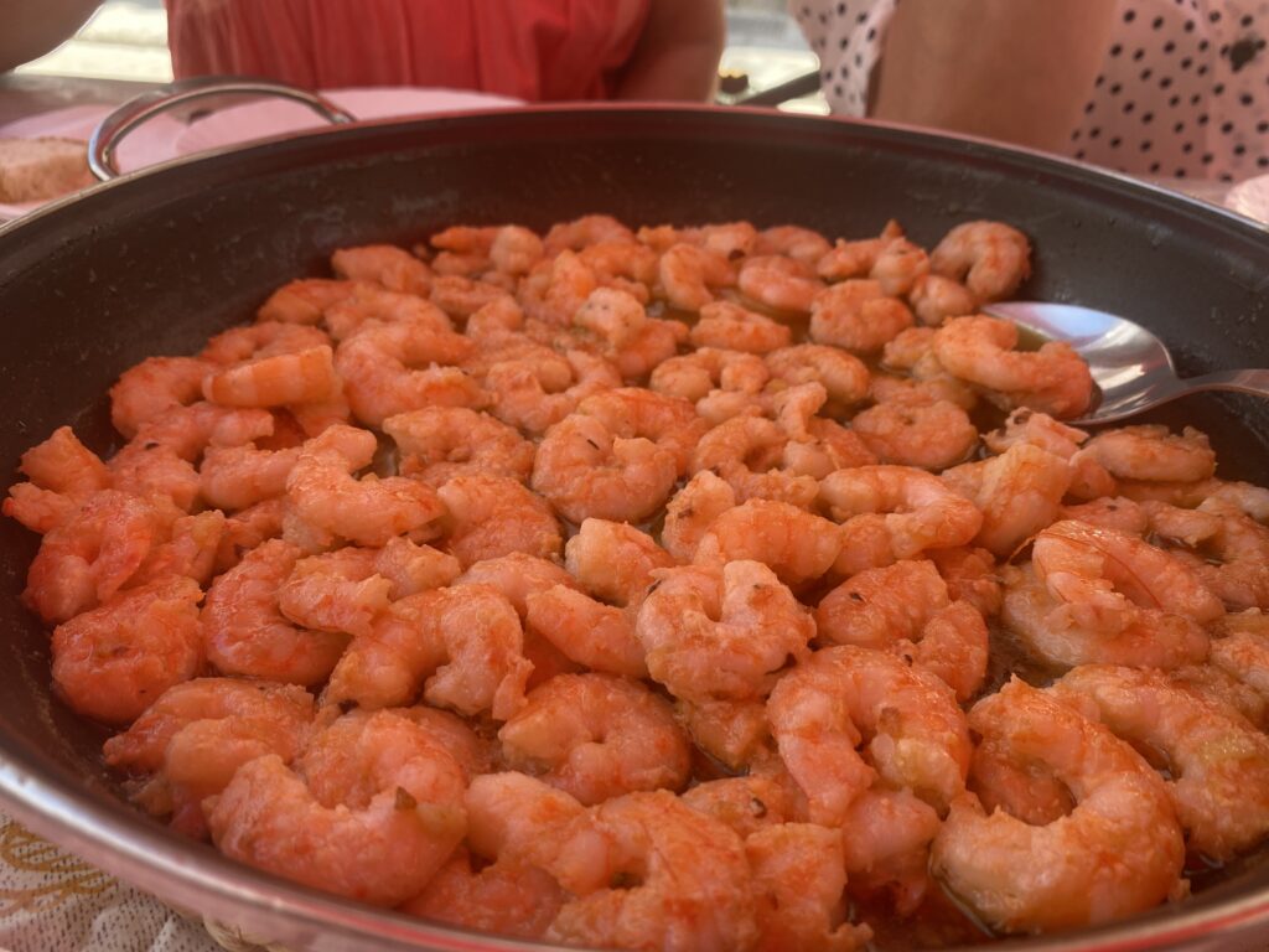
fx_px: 953
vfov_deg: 53.1
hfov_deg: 67.3
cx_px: 634
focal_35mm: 26
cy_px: 476
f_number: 1.8
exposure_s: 1/252
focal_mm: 4.25
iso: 32
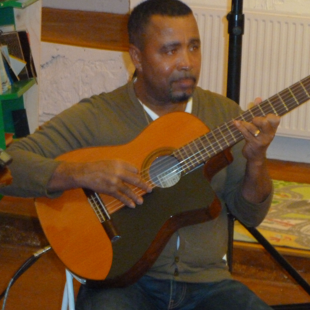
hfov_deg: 9.4
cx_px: 176
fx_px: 1895
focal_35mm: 187
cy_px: 155
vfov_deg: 9.4
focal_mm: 25.9
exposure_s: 1/8
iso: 800
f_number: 4.5
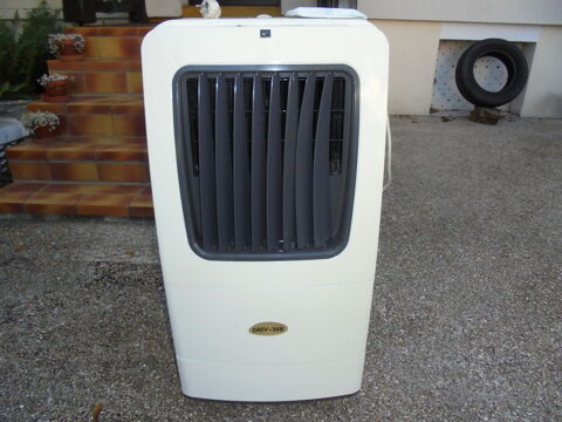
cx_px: 281
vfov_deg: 53.1
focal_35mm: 26
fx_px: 422
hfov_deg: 67.3
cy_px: 211
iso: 250
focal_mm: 4.6
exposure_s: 1/400
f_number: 3.5
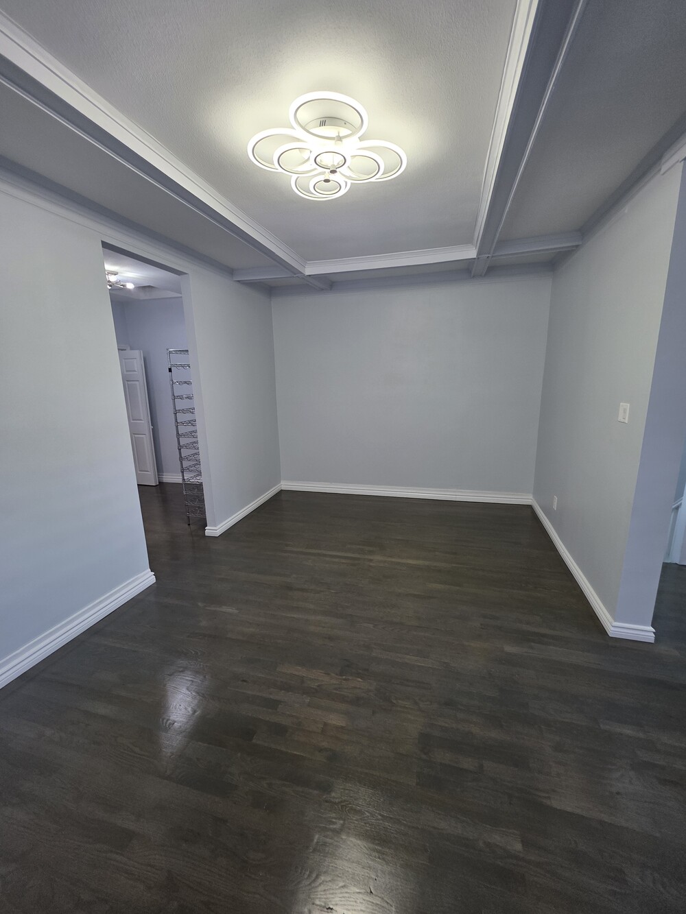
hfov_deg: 89.9
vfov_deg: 106.2
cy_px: 457
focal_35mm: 13
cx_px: 343
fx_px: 343
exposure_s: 1/52.8
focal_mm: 2.2
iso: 80
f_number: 1.9
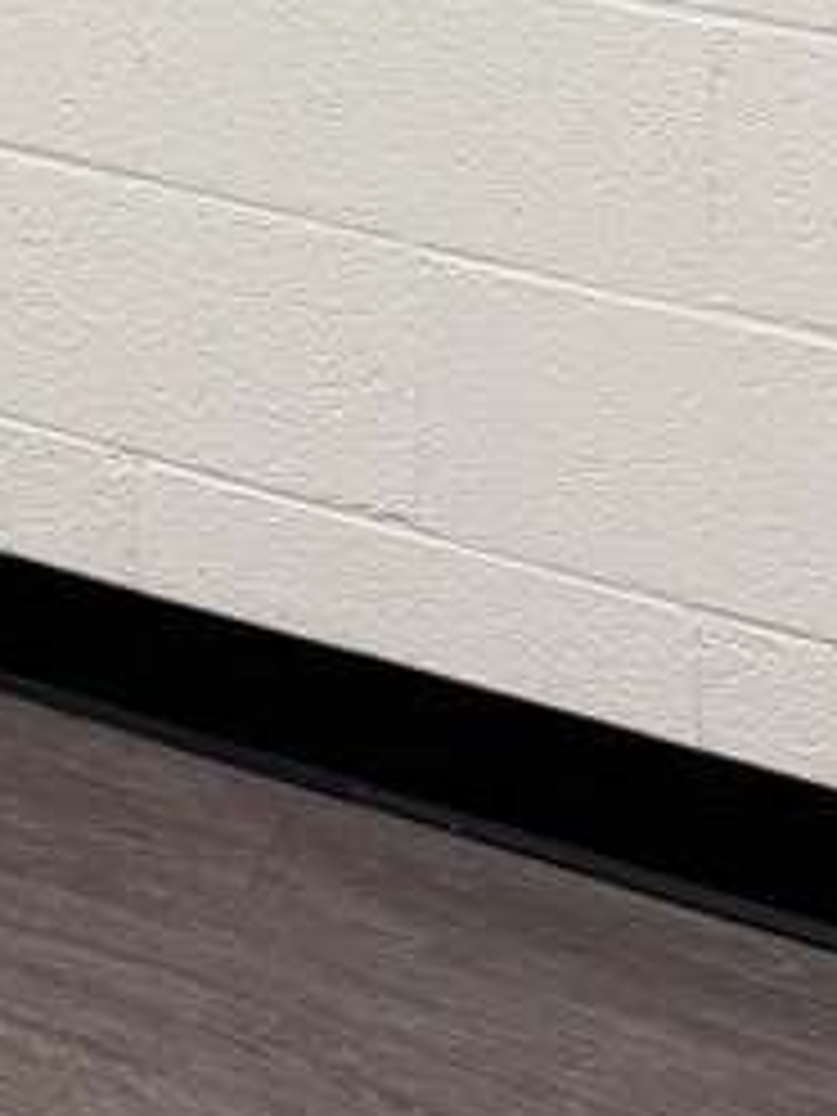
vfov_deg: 15.7
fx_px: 3192
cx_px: -414
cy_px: -1125
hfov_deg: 14.0
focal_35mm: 99
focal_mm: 6.76
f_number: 1.78
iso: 100
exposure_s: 1/60
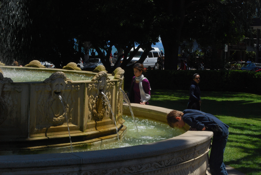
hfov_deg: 24.6
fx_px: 599
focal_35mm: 82
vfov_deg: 16.6
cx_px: 130
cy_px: 88
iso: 400
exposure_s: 1/100
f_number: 25
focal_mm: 55
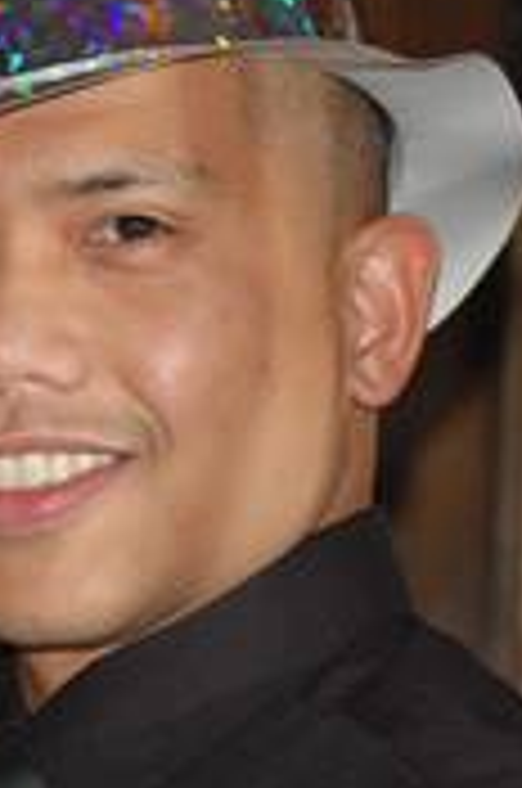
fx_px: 5668
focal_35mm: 260
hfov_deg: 5.3
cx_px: -99
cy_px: 392
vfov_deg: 7.9
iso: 400
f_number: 4
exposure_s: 1/60
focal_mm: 55
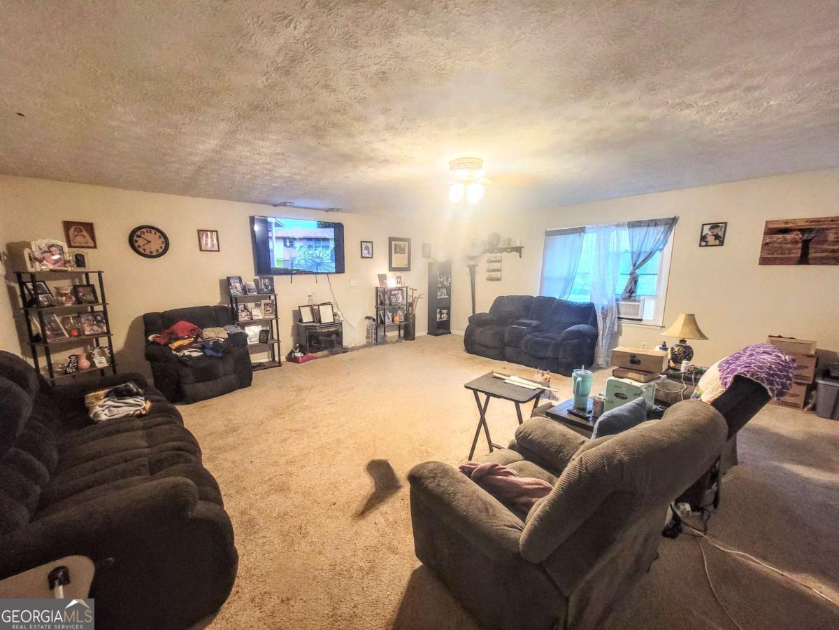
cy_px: 315
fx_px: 315
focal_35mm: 13
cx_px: 420
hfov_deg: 106.2
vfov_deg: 89.9
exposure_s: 1/30
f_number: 2.2
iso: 400
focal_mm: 2.2
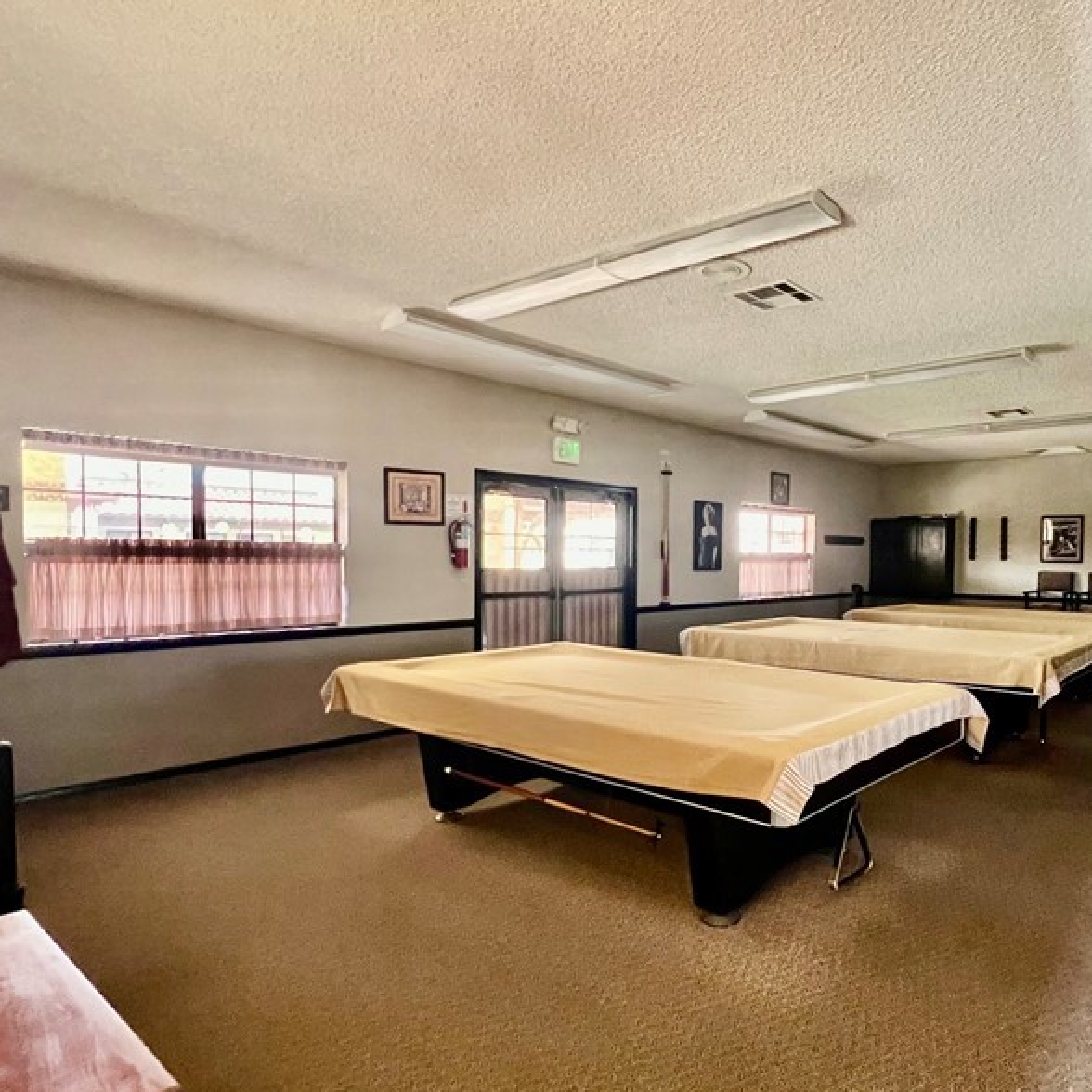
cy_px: 579
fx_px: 714
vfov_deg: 74.7
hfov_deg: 72.6
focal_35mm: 20
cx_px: 728
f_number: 1.8
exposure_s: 1/60
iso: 800
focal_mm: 1.57
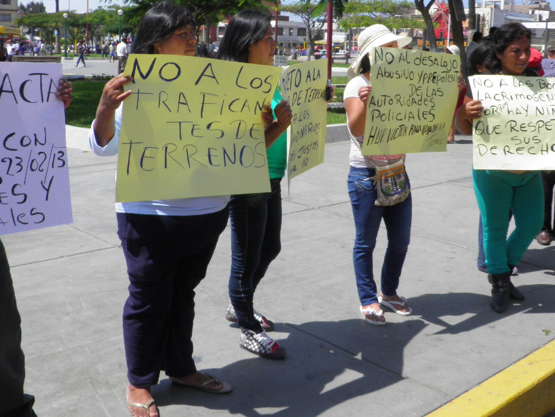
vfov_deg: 34.0
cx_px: 250
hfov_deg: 44.7
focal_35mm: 42
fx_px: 673
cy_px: 135
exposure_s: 1/400
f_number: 5.7
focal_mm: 4.9
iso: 100
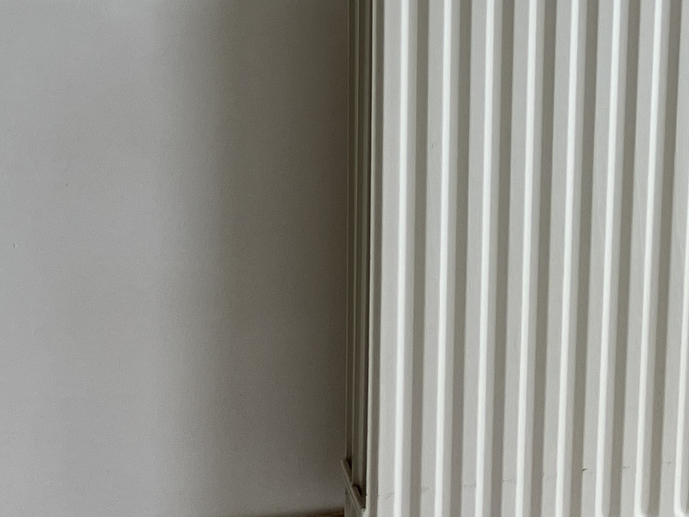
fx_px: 2110
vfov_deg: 13.1
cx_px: 138
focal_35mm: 106
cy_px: -288
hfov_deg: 18.4
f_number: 1.8
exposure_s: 1/121
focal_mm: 3.99
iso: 40
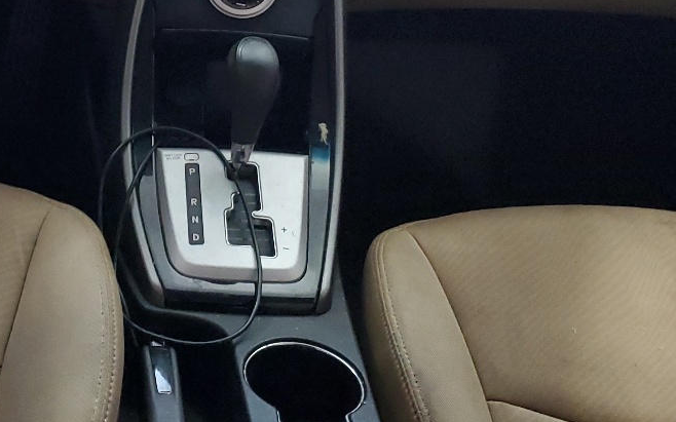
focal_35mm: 67
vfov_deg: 19.1
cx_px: 158
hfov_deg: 30.1
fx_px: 1234
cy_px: 54
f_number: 1.5
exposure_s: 1/60.2
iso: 351
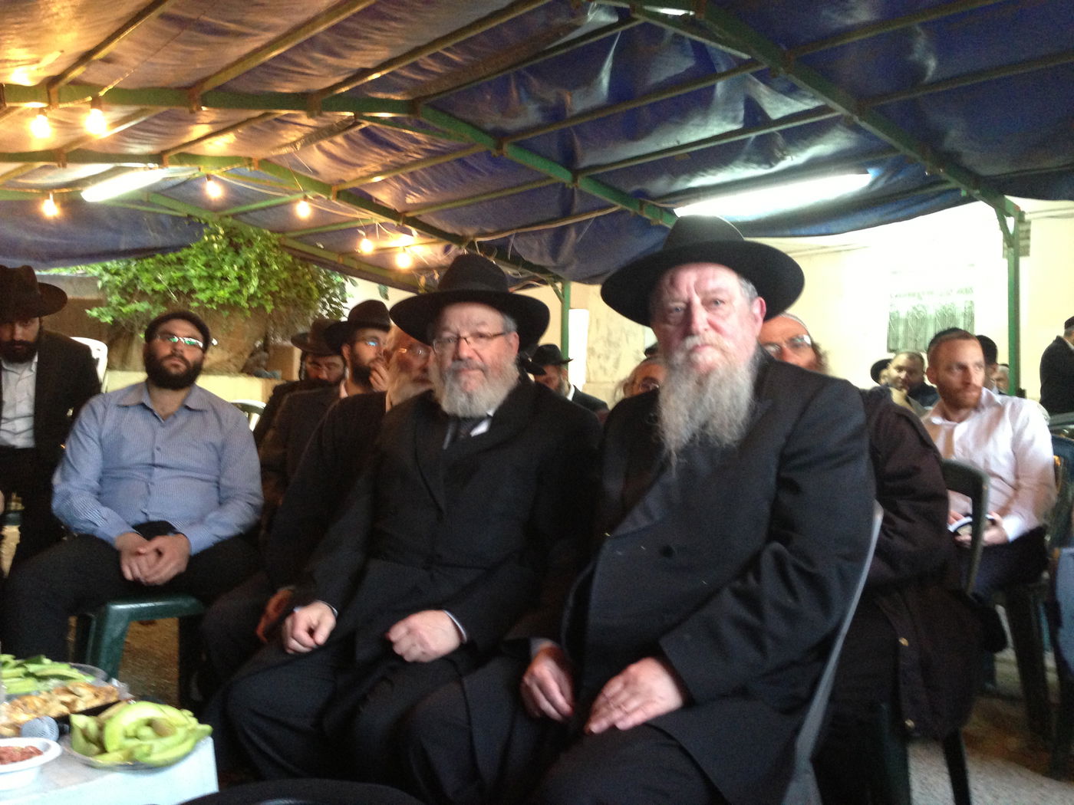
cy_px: 402
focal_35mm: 33
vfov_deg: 42.9
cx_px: 537
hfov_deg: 55.4
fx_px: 1024
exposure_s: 1/20
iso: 320
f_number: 2.4
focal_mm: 4.13
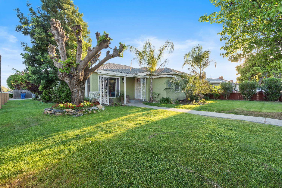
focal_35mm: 16
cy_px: 94
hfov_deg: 96.7
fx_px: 125
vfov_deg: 73.7
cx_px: 141
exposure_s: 1/30
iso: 125
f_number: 11
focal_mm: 16
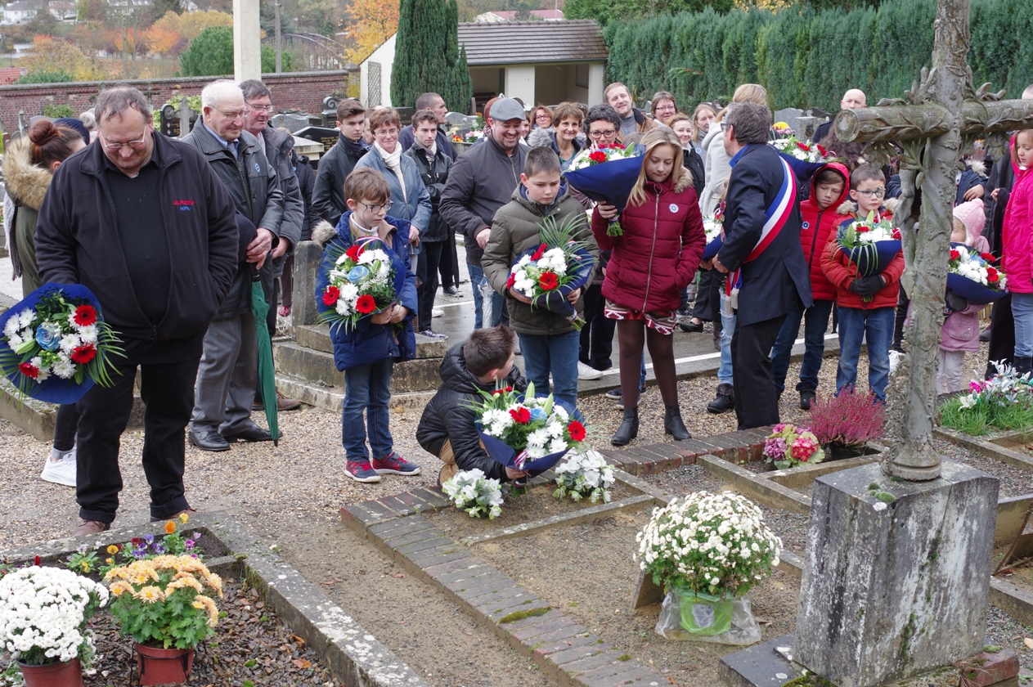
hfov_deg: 38.2
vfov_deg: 25.9
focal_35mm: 52
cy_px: 344
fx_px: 1491
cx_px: 516
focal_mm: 35
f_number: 6.3
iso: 200
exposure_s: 1/50
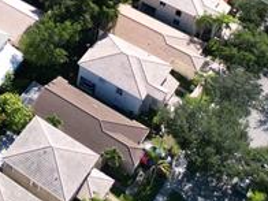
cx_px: -170
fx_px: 759
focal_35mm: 98
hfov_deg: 17.4
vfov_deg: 13.2
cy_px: -191
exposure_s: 1/2000
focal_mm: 6.72
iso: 200
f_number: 1.7
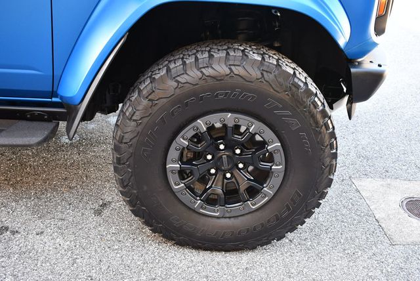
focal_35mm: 36
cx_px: 210
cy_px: 140
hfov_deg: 53.1
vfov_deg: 36.9
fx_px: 420
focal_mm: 18
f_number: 3.5
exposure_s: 1/200
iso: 800
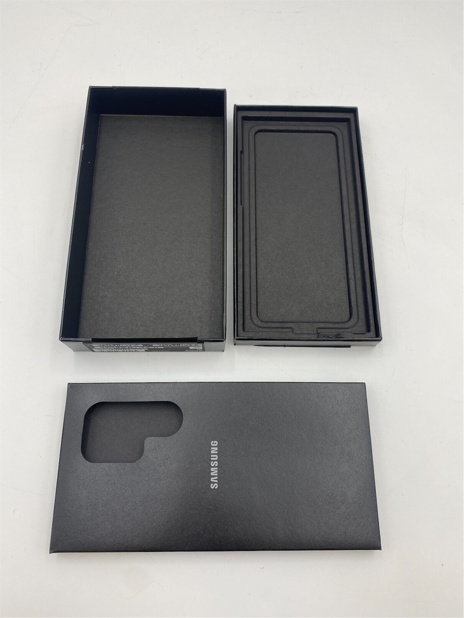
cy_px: 309
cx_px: 232
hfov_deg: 53.1
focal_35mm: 26
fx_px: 465
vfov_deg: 67.3
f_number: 1.8
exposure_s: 1/121
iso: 32
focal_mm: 4.25
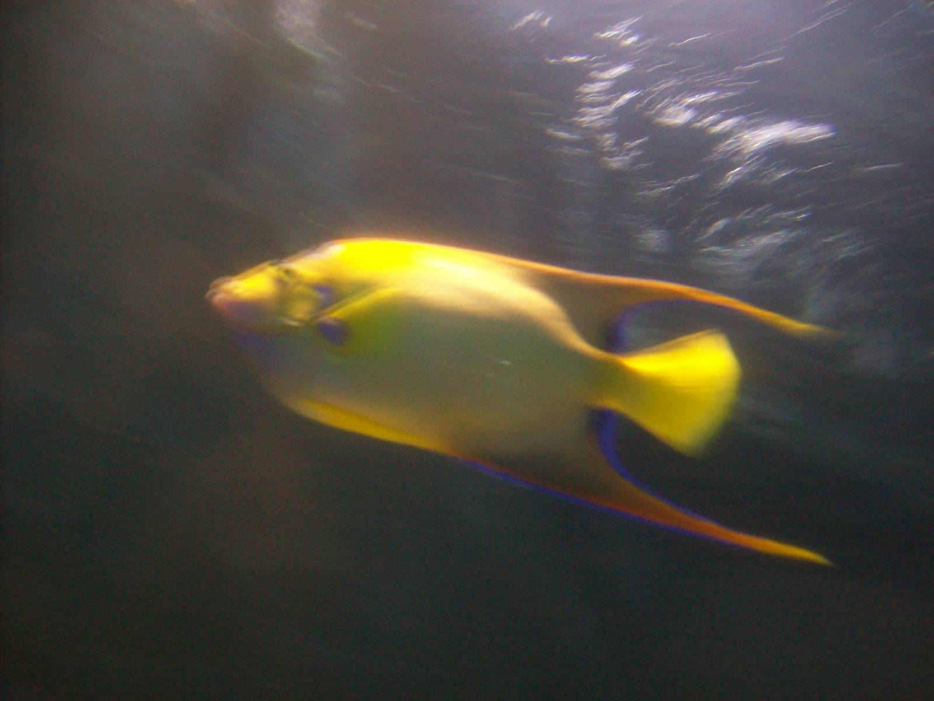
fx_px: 971
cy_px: 350
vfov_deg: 39.7
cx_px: 467
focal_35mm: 36
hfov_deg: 51.4
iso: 200
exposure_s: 1/8
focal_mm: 6
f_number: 2.7
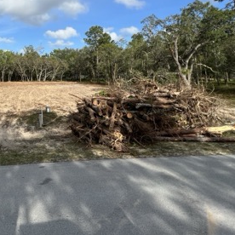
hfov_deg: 58.2
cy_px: 50
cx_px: 48
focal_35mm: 25
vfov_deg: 58.6
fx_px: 192
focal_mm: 1.57
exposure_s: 1/1845
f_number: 1.8
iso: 32
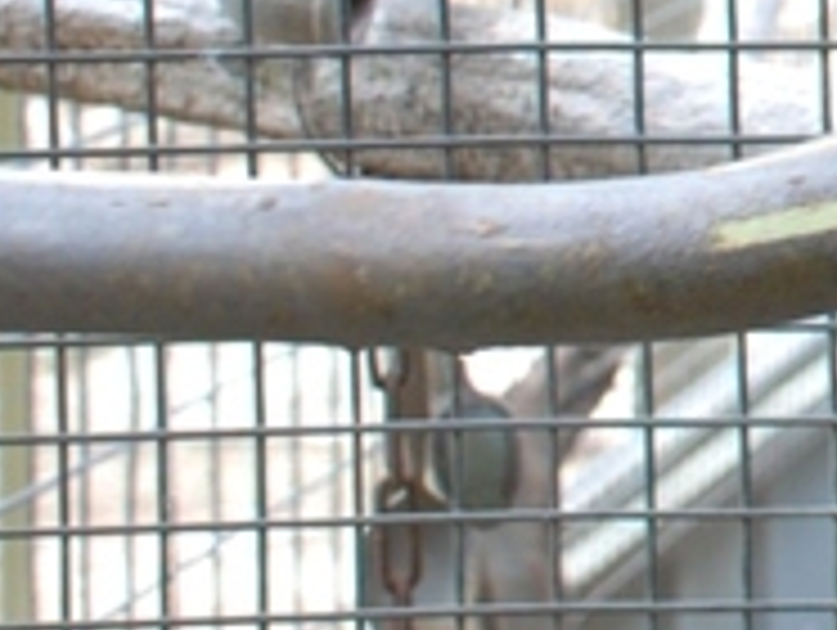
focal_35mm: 222
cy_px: -497
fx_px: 5375
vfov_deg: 6.6
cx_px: 2146
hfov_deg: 8.1
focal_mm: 28
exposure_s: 1/100
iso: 400
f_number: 4
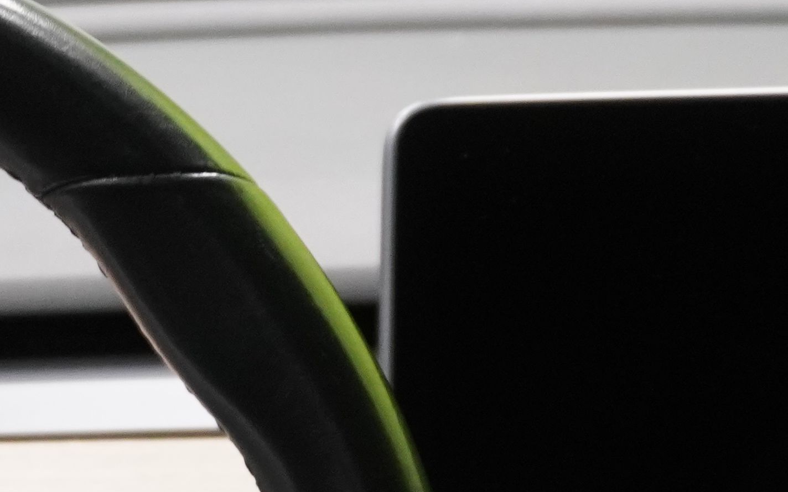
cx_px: -429
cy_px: 764
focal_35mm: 148
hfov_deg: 13.3
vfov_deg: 8.6
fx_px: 3182
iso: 1600
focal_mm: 23
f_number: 4.5
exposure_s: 1/40
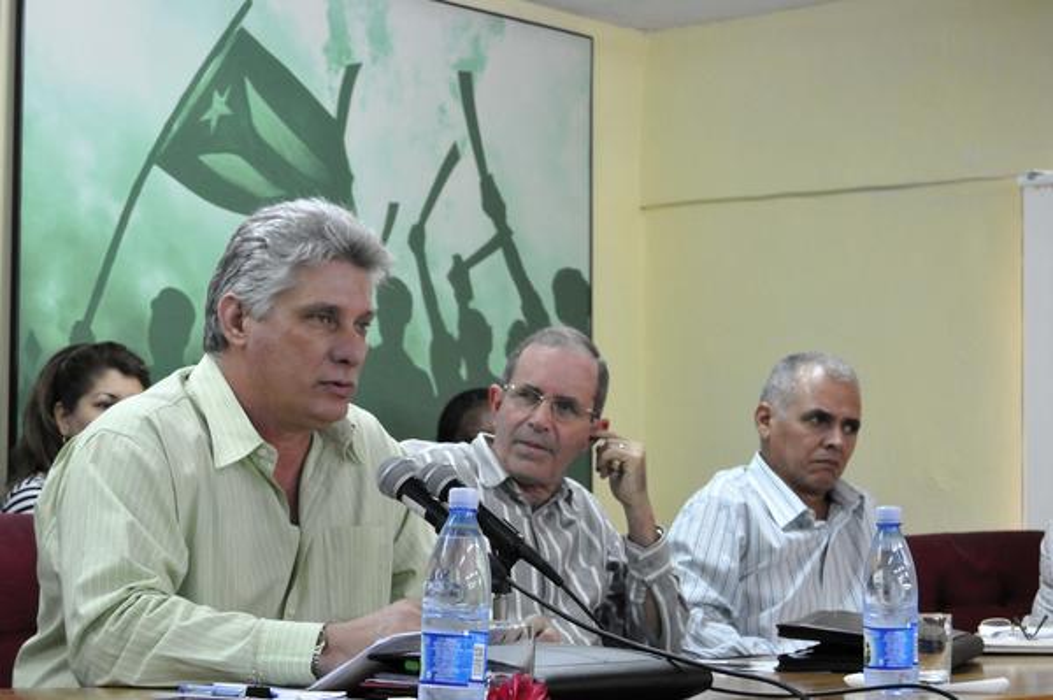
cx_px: 526
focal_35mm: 82
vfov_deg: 16.5
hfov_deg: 24.6
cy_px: 350
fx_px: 2411
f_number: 5.6
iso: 2000
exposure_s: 1/50
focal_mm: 55
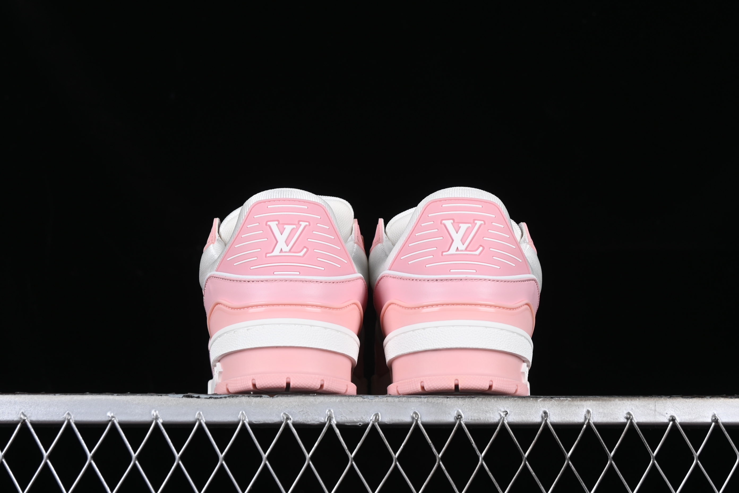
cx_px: 370
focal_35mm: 75
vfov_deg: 18.2
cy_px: 246
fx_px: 1539
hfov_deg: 27.0
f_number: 8
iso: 160
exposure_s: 1/80
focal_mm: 50
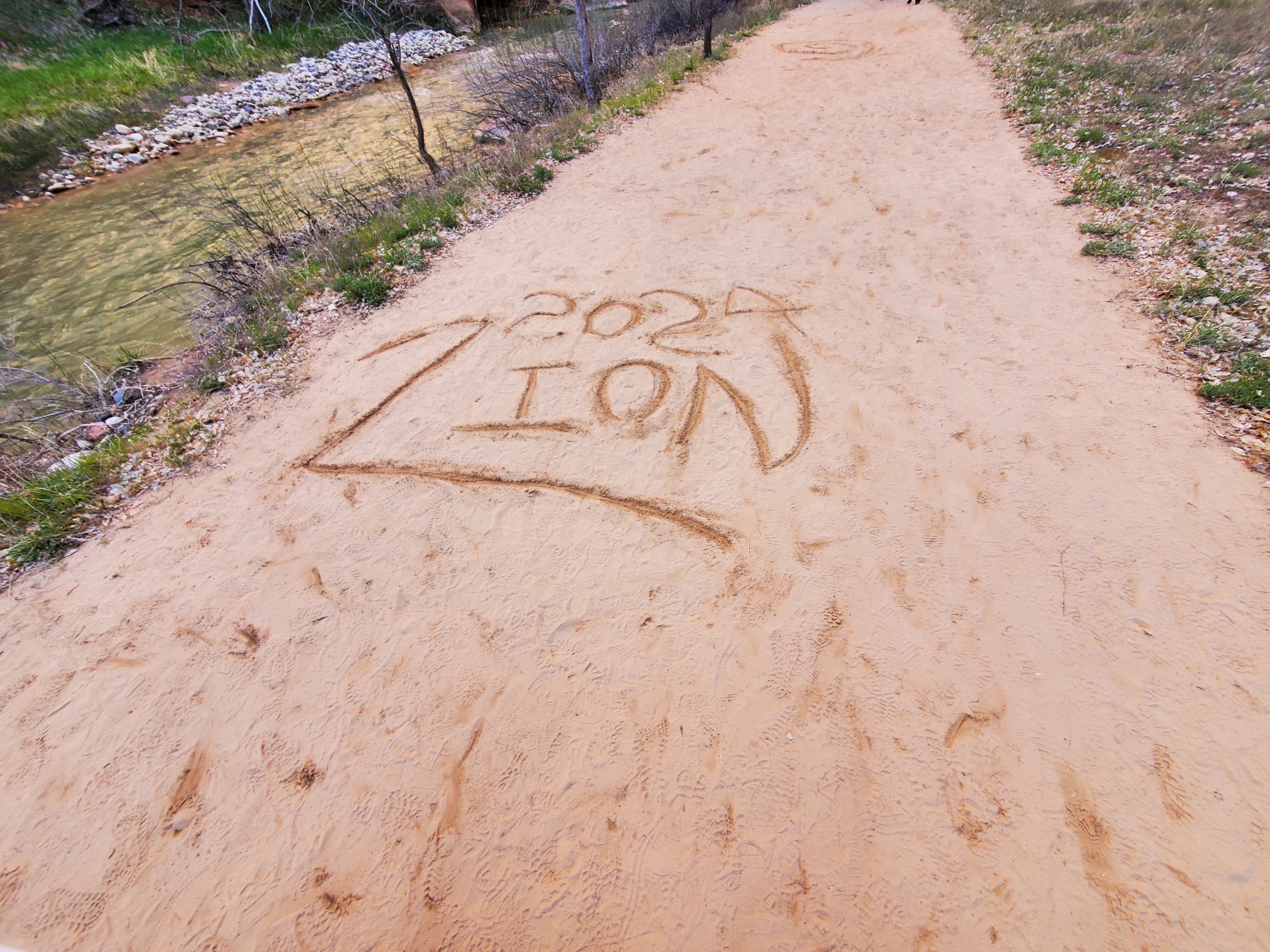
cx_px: 635
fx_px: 477
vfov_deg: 89.9
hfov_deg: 106.2
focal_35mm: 13
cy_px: 476
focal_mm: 1.8
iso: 80
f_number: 2.2
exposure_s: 1/120
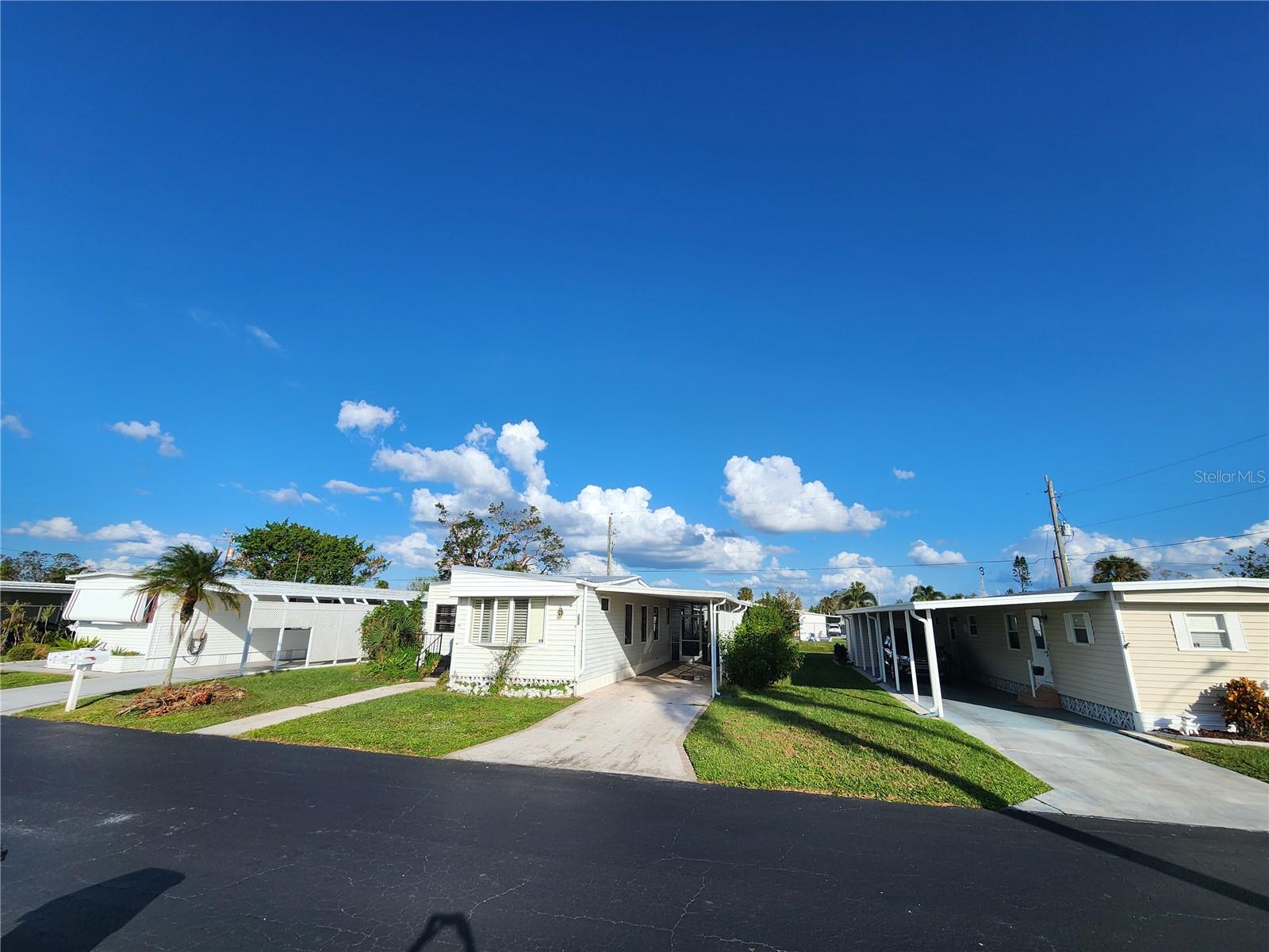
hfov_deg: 106.2
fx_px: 477
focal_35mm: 13
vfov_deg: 89.9
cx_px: 634
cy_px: 476
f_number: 2.2
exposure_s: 1/2410
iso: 50
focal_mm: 2.2
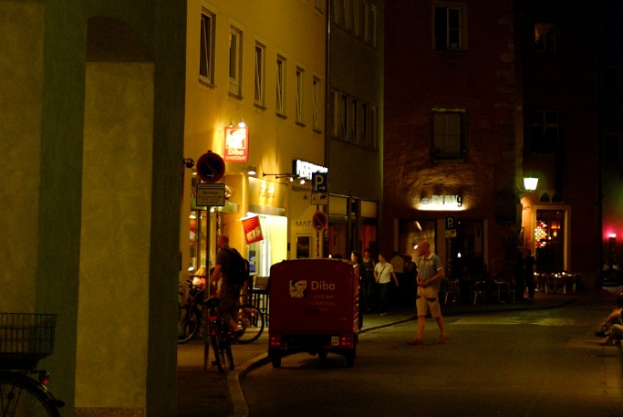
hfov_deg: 23.0
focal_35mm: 87
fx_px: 1507
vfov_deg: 15.5
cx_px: 510
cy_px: 26
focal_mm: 30
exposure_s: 1/60
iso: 560
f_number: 1.4
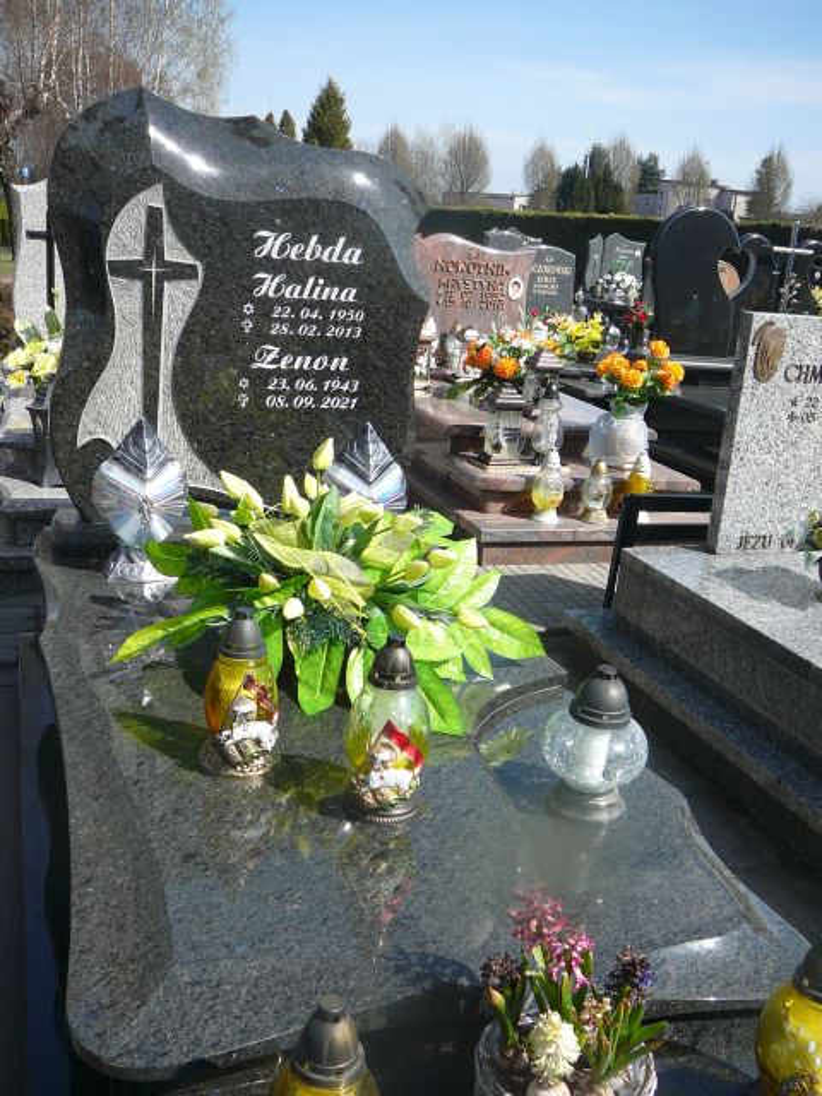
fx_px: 1108
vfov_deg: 52.6
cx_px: 411
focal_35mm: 35
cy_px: 548
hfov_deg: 40.7
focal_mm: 5.2
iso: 80
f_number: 2.8
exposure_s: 1/800
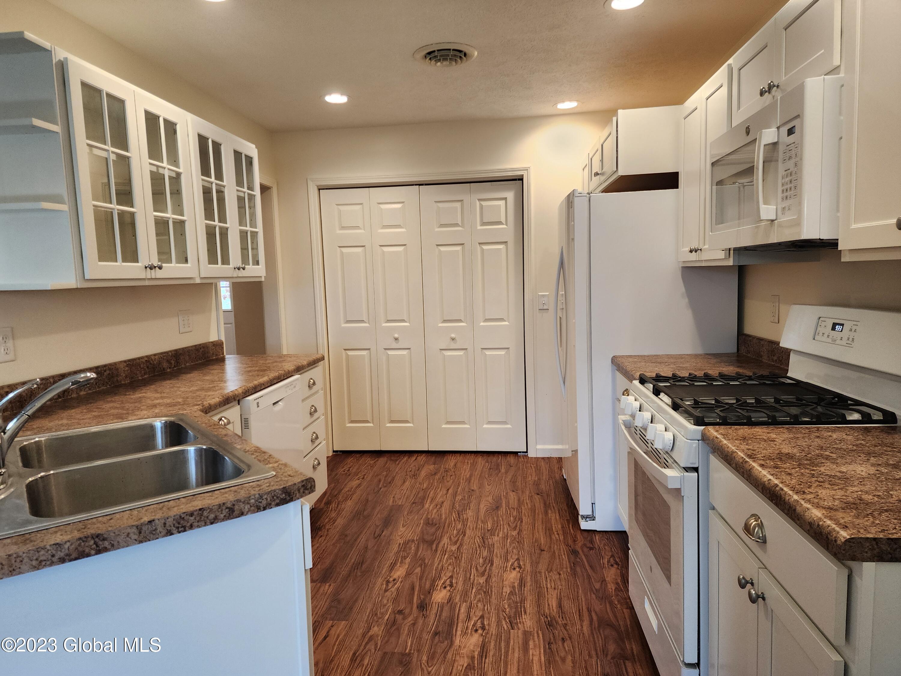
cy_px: 338
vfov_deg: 58.9
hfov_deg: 73.9
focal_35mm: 23
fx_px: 599
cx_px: 450
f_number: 1.8
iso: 160
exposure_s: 1/120
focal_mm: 6.4
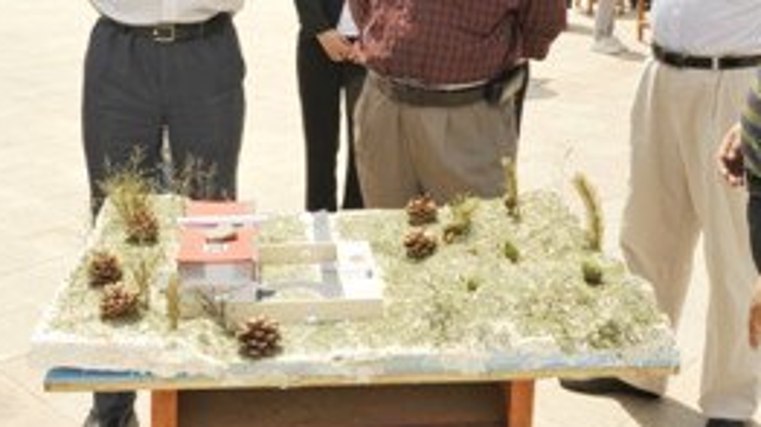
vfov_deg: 23.7
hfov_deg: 42.8
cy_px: -6
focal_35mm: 48
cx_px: 337
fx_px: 968
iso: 1000
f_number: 16
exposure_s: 1/1000
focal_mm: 24
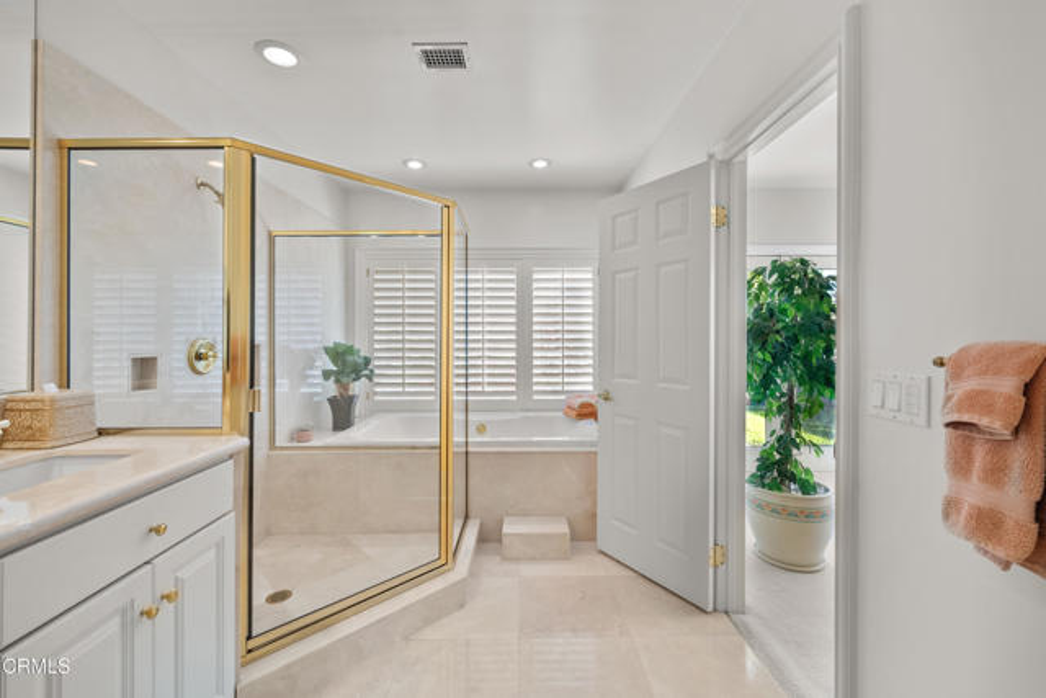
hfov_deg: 104.2
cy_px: 349
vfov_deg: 81.2
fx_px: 407
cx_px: 523
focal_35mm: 14
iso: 125
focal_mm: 14
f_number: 9
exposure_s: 1/2
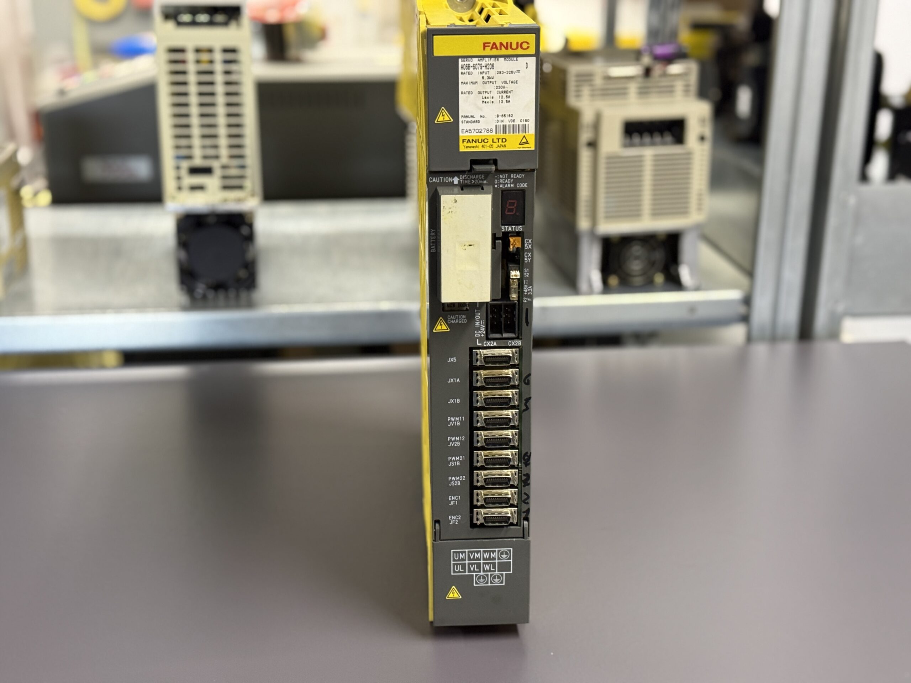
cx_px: 456
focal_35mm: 48
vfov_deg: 30.3
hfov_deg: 39.7
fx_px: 1263
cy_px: 342
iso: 200
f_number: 1.78
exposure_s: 1/33
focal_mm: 6.76
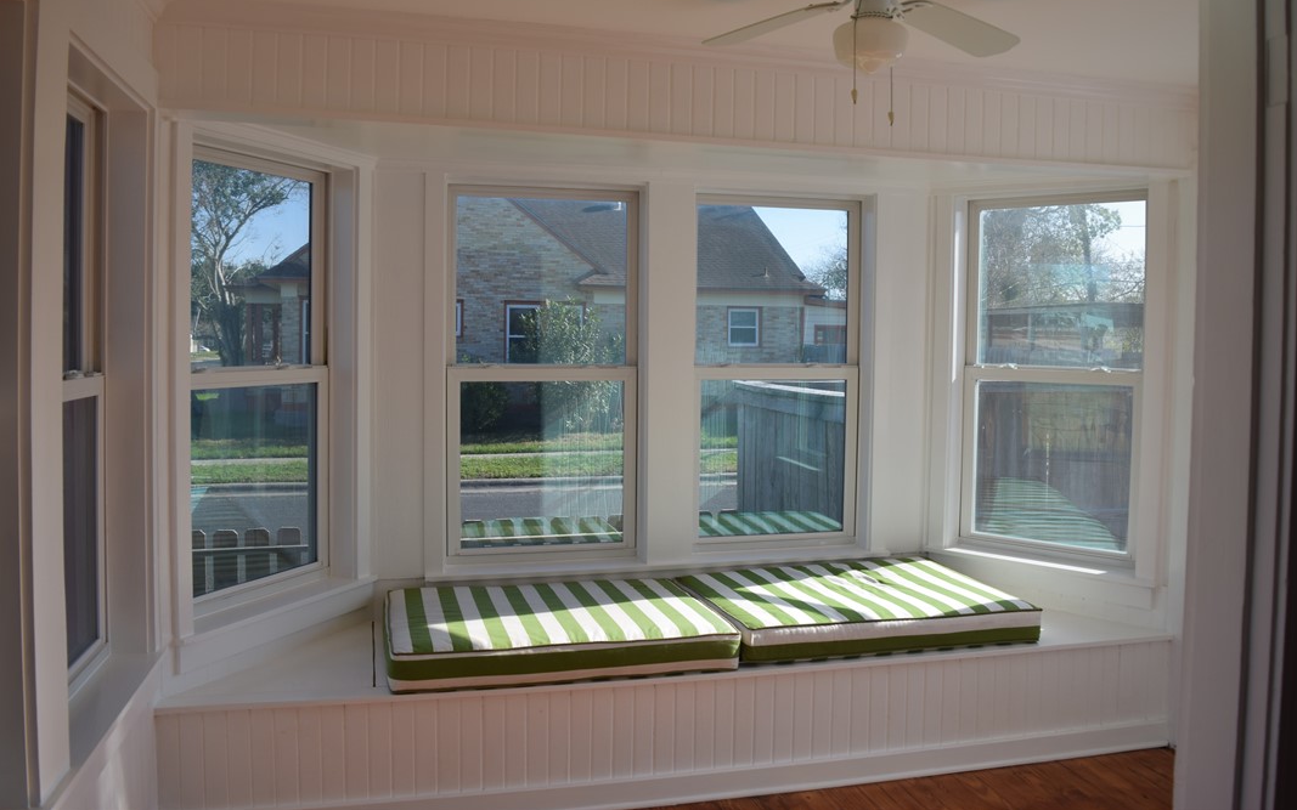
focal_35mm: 28
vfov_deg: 44.5
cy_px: 373
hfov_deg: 66.5
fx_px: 990
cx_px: 652
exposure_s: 1/125
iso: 100
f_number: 5
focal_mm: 18
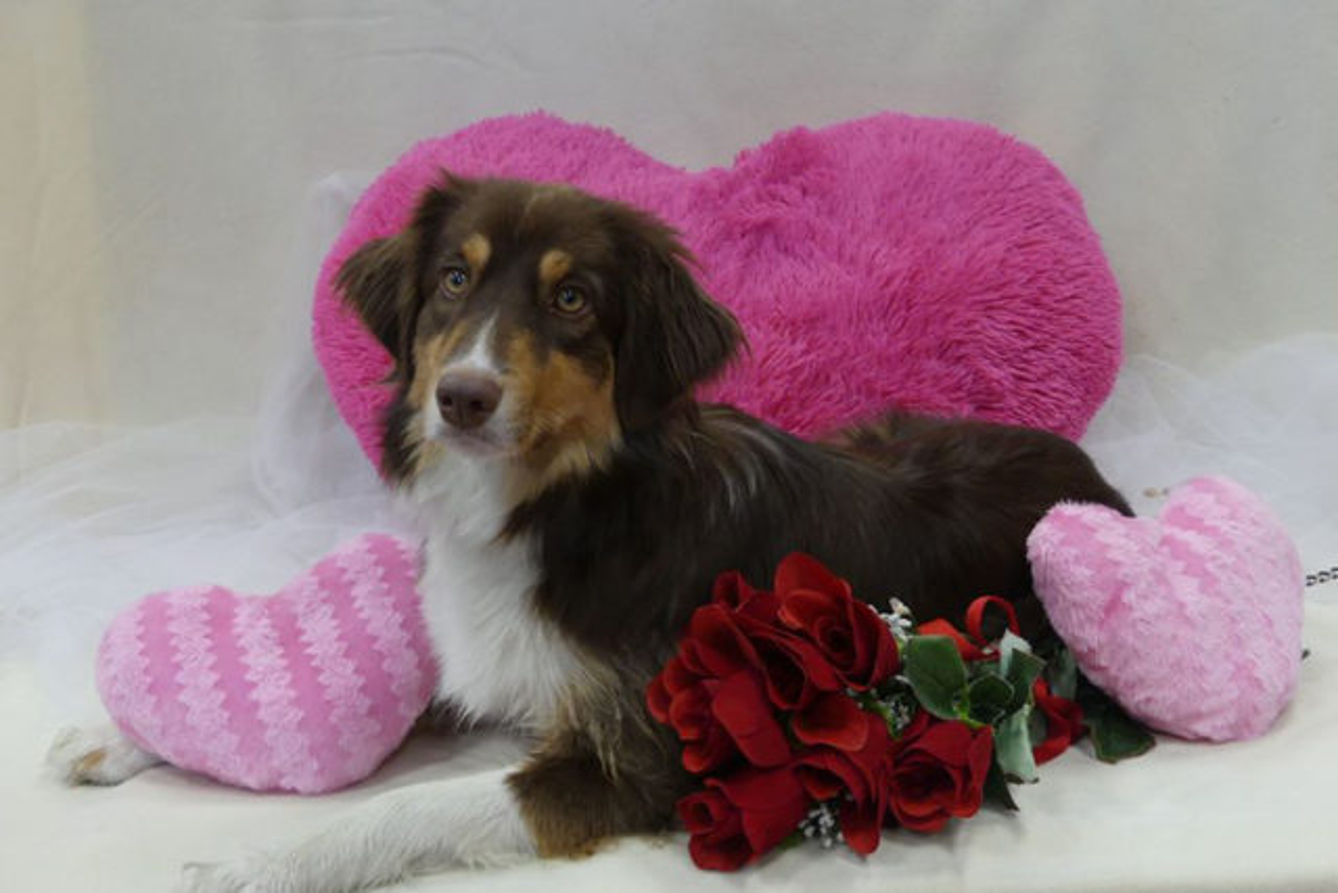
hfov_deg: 39.6
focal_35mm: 50
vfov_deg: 27.0
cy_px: 446
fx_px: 1859
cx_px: 669
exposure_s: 1/160
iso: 250
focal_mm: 50
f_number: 2.2
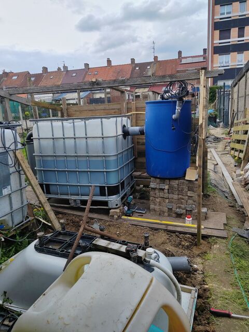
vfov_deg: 65.3
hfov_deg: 51.4
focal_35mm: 27
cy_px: 166
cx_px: 124
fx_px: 259
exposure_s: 1/2026
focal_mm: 5.52
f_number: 1.9
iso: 101
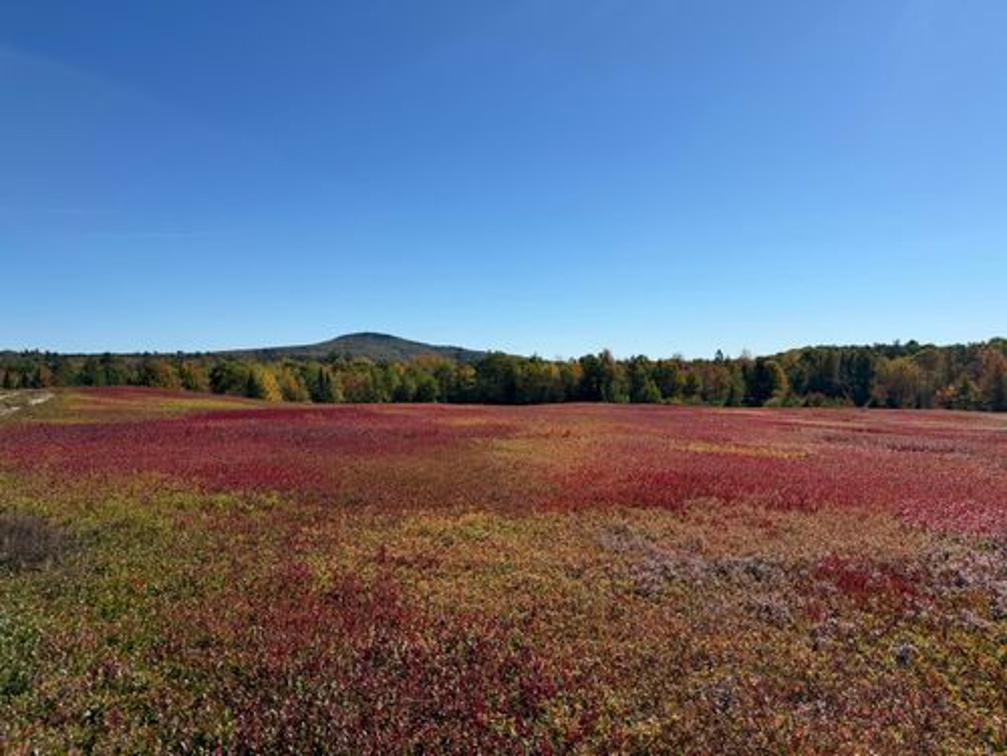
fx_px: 698
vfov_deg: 56.8
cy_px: 378
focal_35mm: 24
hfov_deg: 71.6
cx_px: 504
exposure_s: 1/8130
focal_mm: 6.76
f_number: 1.78
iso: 80
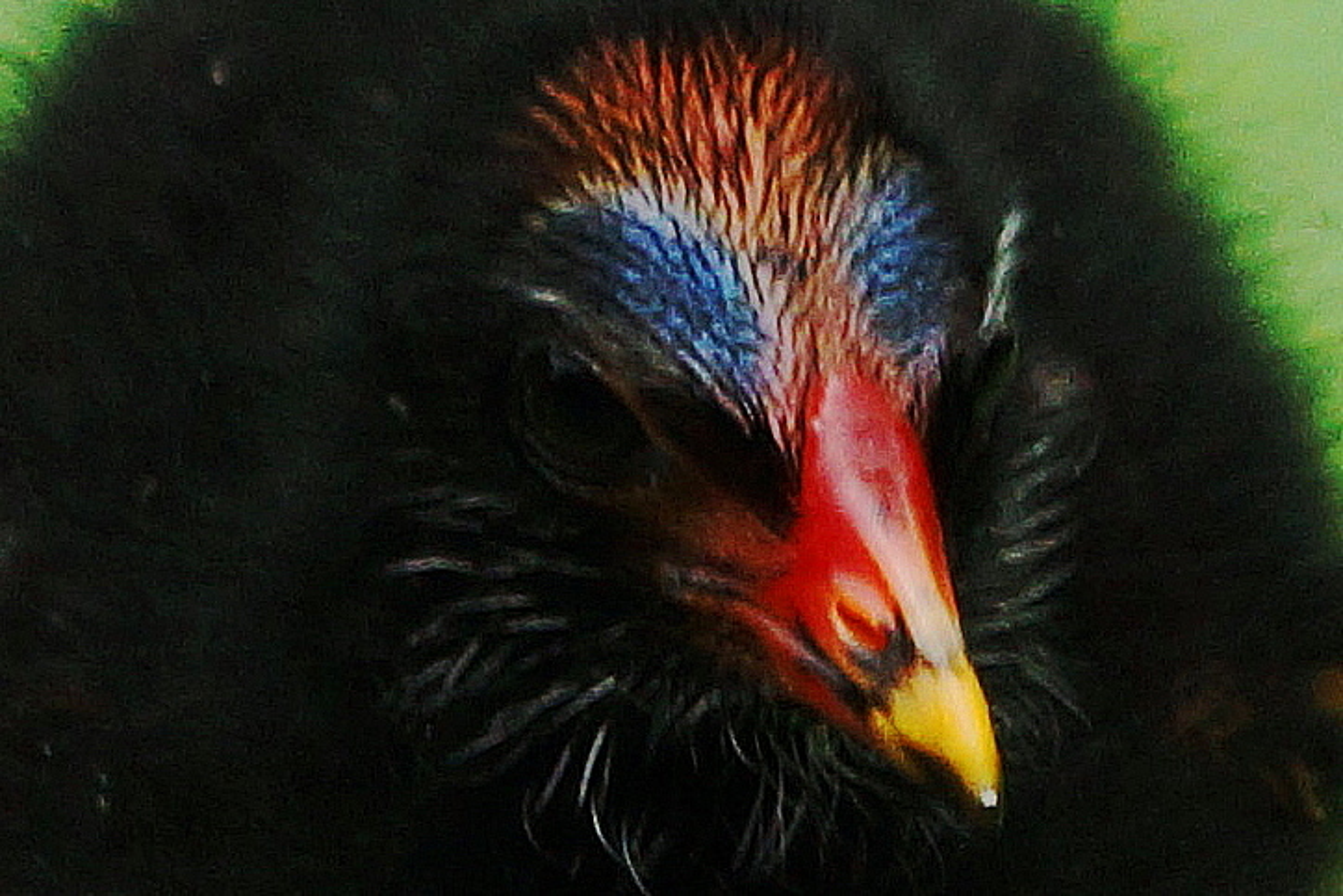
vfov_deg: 2.8
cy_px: 448
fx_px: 18469
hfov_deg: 4.2
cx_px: 672
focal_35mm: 495
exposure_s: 1/500
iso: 200
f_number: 6.3
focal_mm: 330
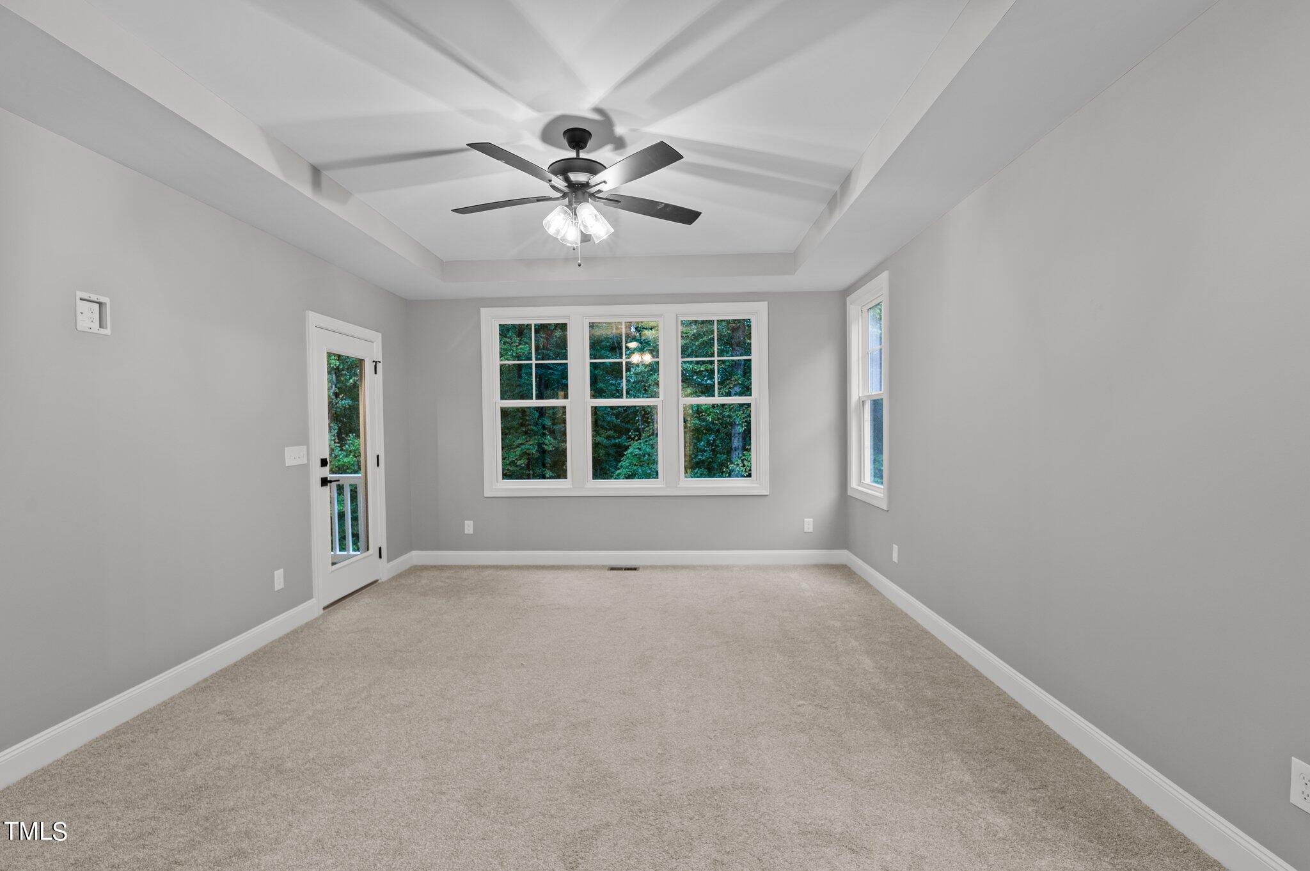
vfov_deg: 77.2
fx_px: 545
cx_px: 655
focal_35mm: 15
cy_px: 436
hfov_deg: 100.4
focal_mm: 15
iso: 400
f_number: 6.3
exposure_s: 1/4
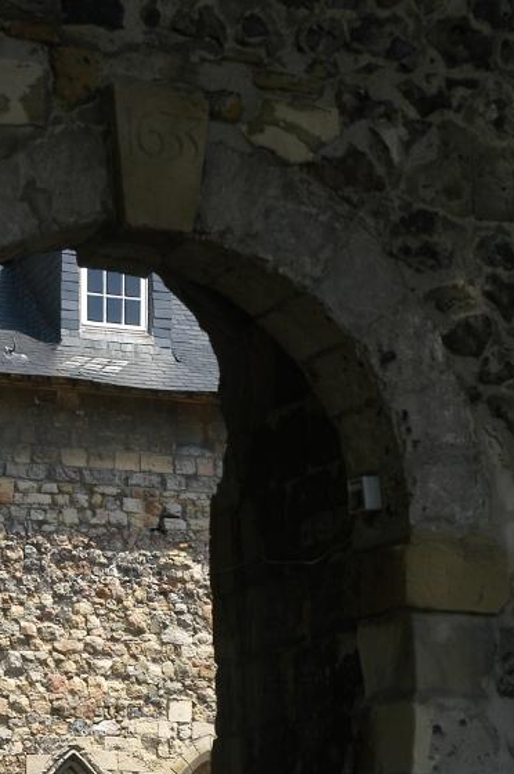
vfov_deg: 15.2
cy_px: 680
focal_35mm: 134
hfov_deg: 10.2
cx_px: 151
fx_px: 2877
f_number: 9
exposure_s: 1/250
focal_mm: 50
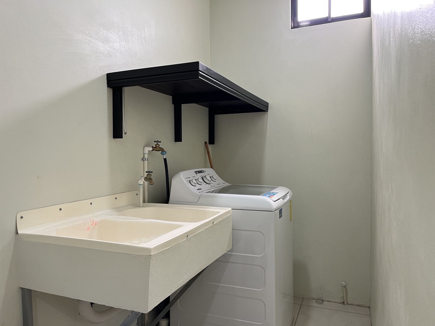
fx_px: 327
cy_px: 163
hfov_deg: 67.3
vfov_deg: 53.1
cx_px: 218
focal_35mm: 26
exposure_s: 1/60
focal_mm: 5.1
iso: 100
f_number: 1.6
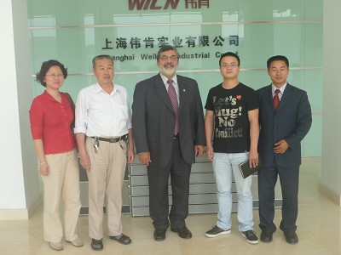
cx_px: 170
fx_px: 404
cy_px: 128
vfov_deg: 35.1
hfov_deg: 45.8
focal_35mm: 41
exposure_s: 1/60
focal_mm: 7.4
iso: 80
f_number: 4.2
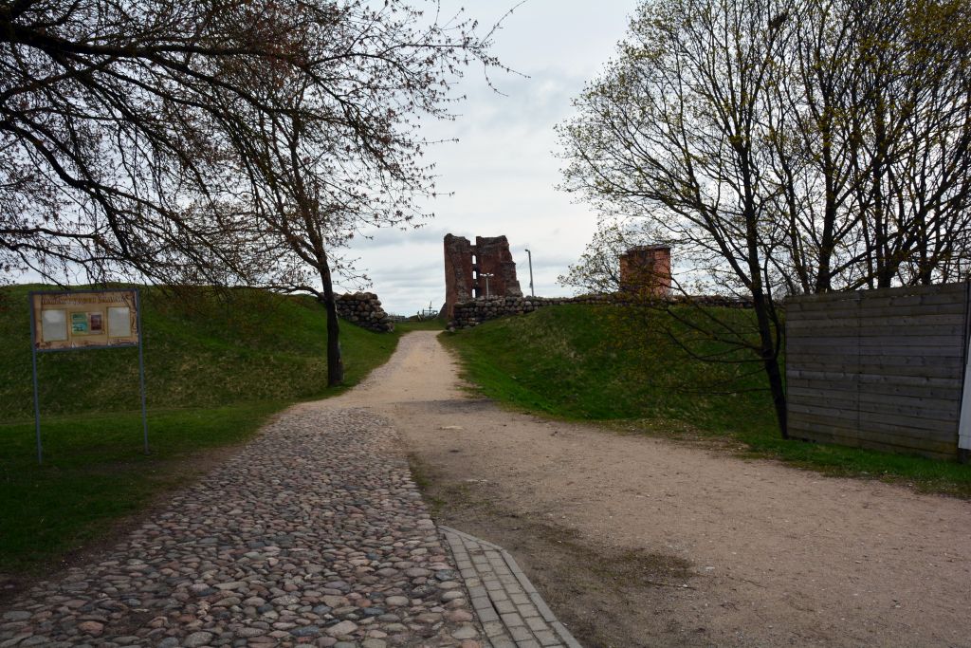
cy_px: 324
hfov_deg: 67.4
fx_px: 728
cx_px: 486
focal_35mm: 27
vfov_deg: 47.9
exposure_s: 1/125
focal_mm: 18
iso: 125
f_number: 11
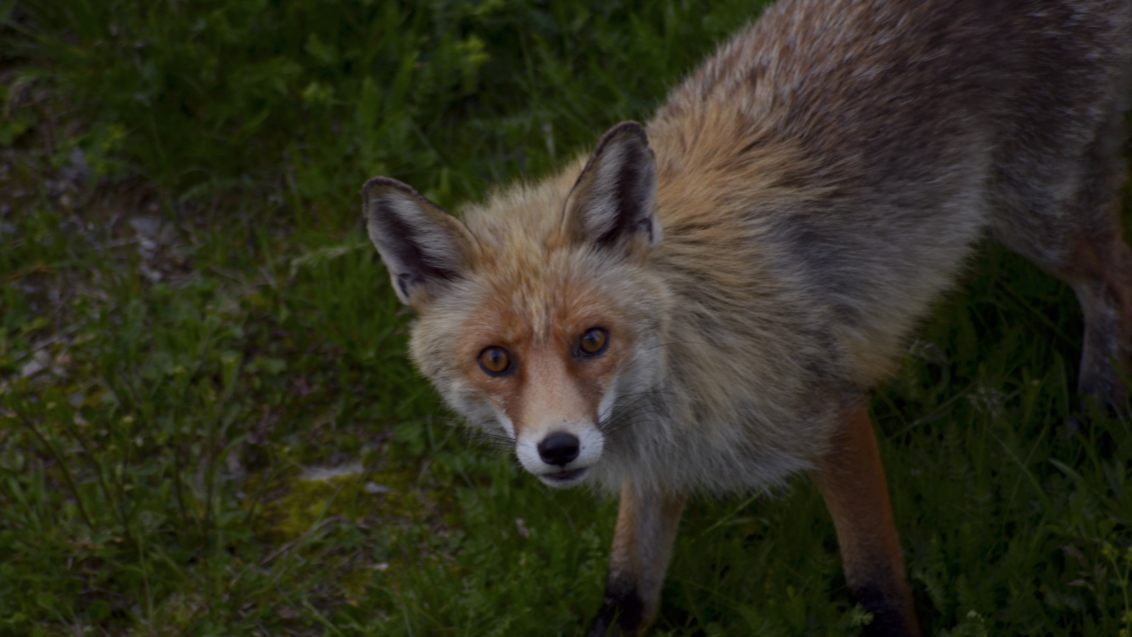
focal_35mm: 474
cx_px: 570
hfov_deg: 4.6
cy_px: 353
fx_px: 14228
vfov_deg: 2.6
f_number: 5.6
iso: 200
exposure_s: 1/160
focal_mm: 300
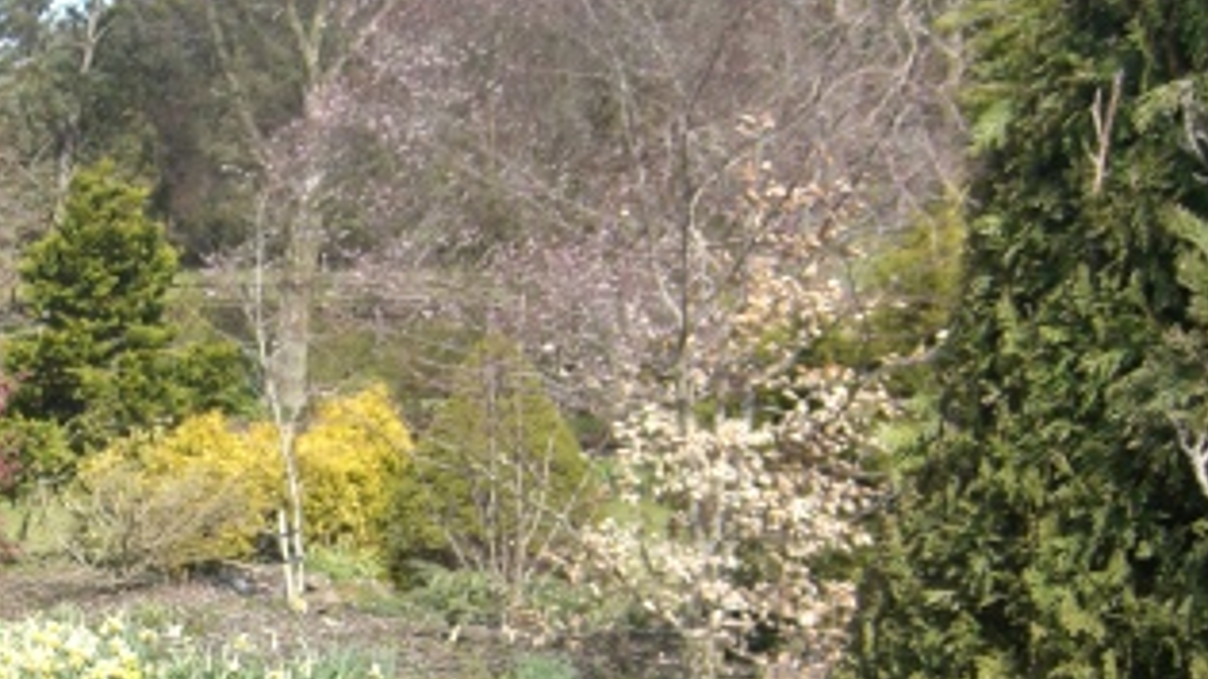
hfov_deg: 24.5
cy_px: 748
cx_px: 111
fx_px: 2690
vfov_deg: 14.1
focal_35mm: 84
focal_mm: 7.9
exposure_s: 1/640
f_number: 2.8
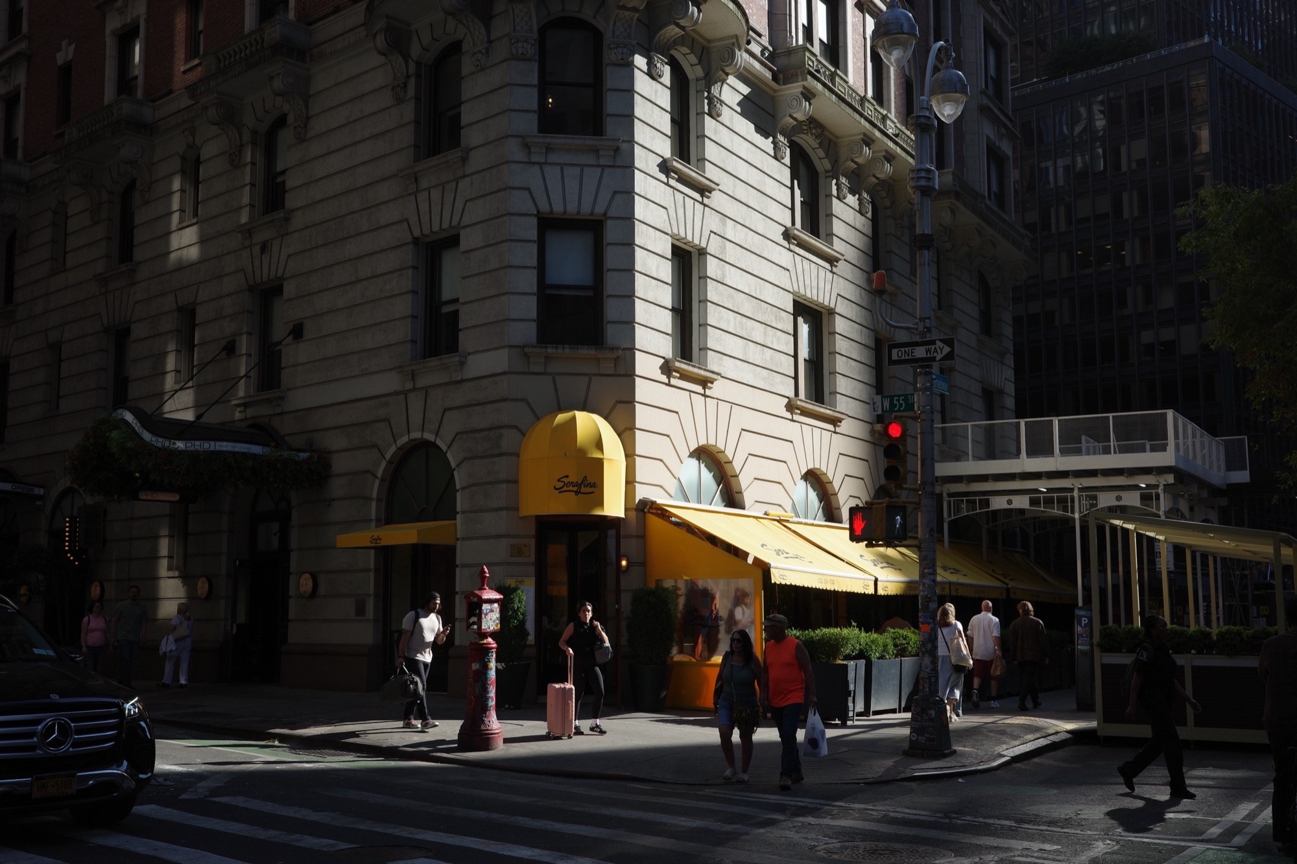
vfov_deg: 33.4
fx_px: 1441
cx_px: 648
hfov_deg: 48.5
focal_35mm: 40
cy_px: 432
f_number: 5.6
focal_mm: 26
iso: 200
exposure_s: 1/500
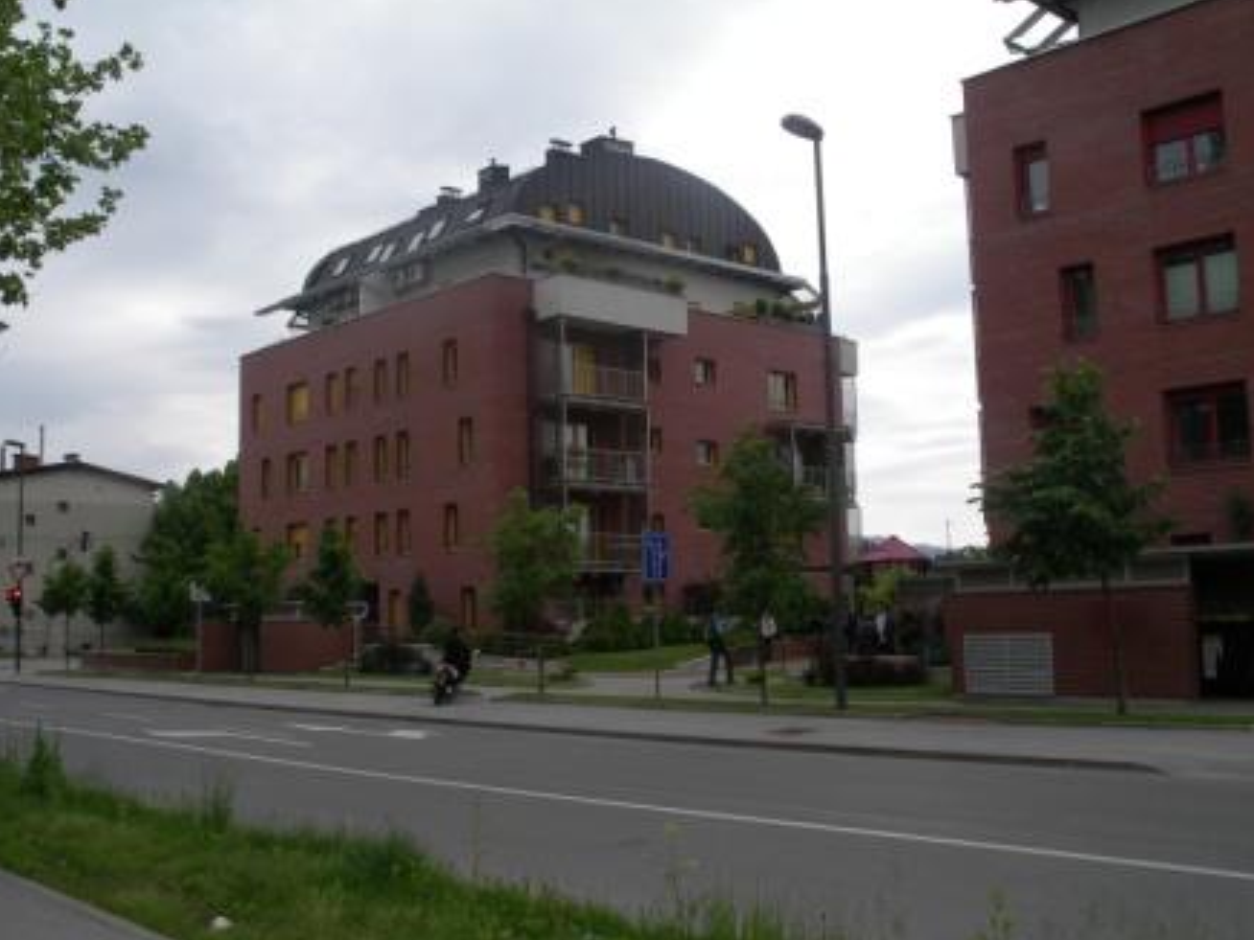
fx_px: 1377
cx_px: 617
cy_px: 463
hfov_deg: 49.0
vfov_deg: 37.7
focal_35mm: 38
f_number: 7.8
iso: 80
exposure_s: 1/125
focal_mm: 7.8
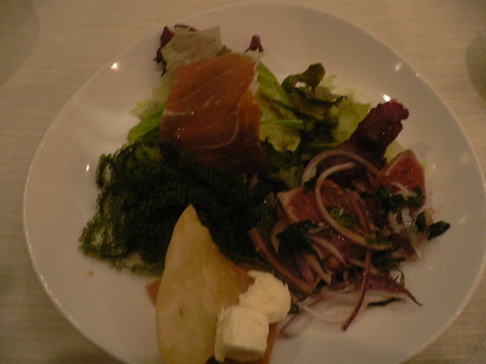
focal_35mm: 35
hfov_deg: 52.6
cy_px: 182
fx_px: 491
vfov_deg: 40.7
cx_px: 243
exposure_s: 1/8
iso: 200
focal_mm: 5.8
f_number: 2.8
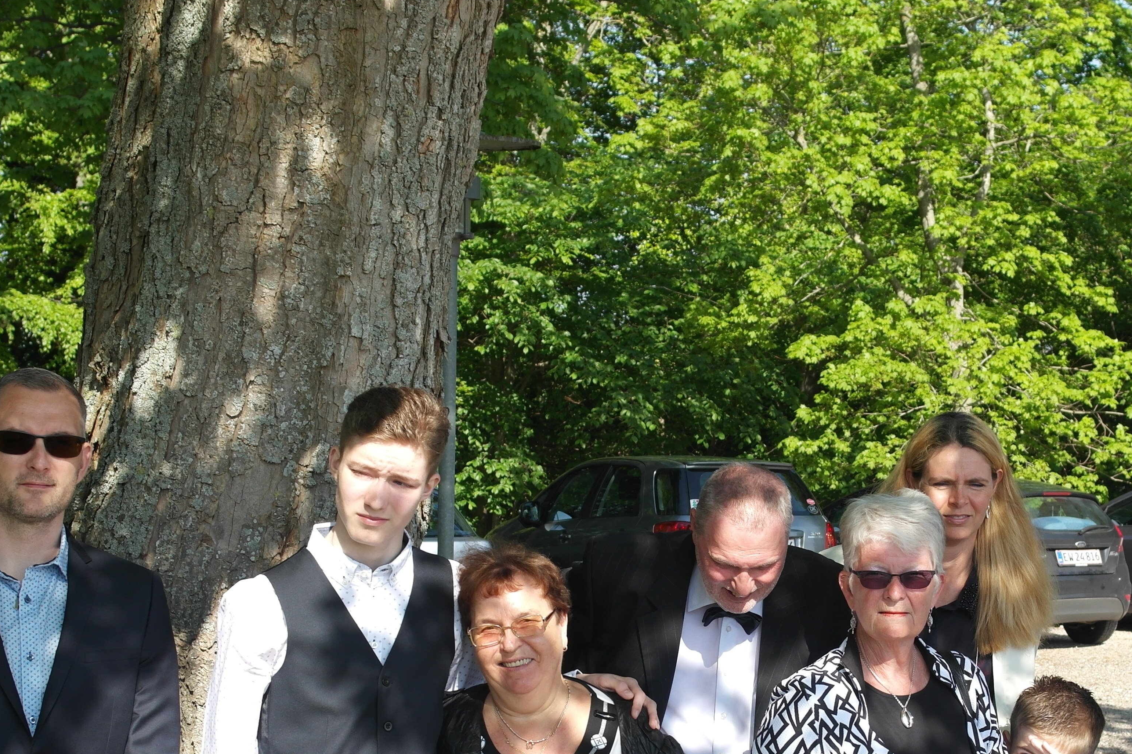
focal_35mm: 71
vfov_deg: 19.0
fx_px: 2232
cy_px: 582
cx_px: 738
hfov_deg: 28.3
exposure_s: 1/200
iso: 100
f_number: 5.6
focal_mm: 26
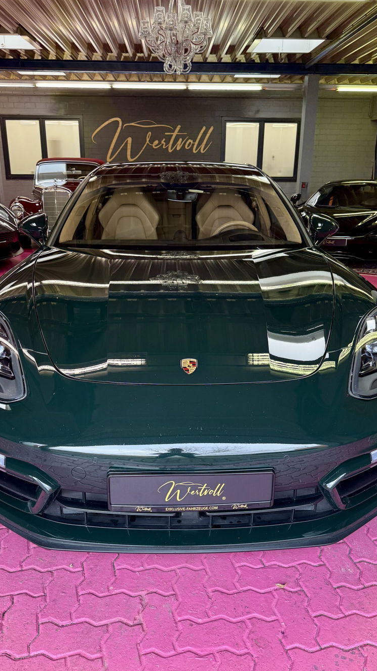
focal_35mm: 27
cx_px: 186
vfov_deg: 69.9
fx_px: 480
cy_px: 339
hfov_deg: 42.9
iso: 125
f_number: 1.78
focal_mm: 6.76
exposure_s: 1/100
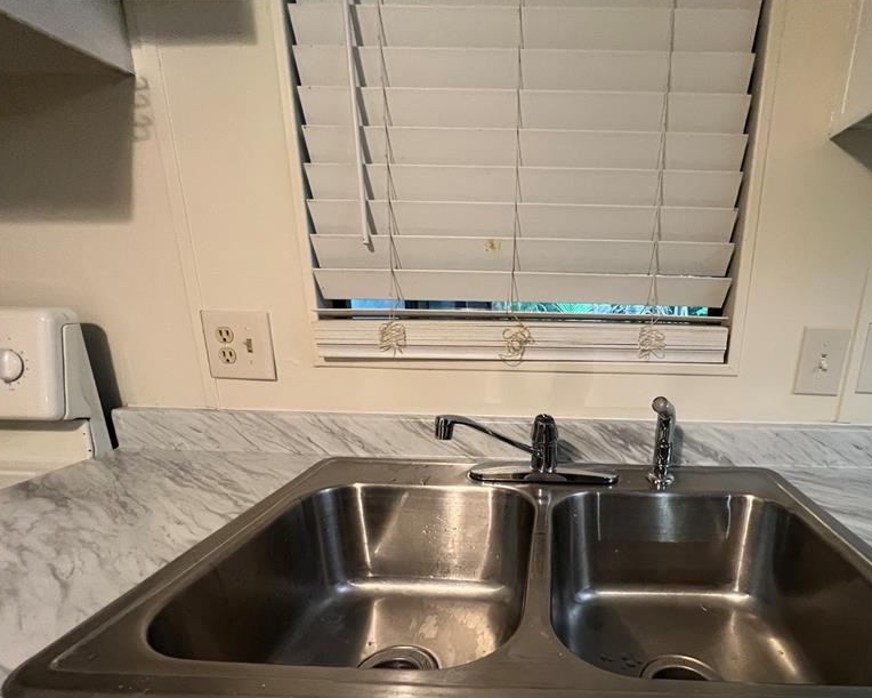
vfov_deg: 75.7
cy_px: 433
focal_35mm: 17
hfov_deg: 88.1
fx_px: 439
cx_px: 539
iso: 400
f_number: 1.8
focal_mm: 1.57
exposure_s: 1/60
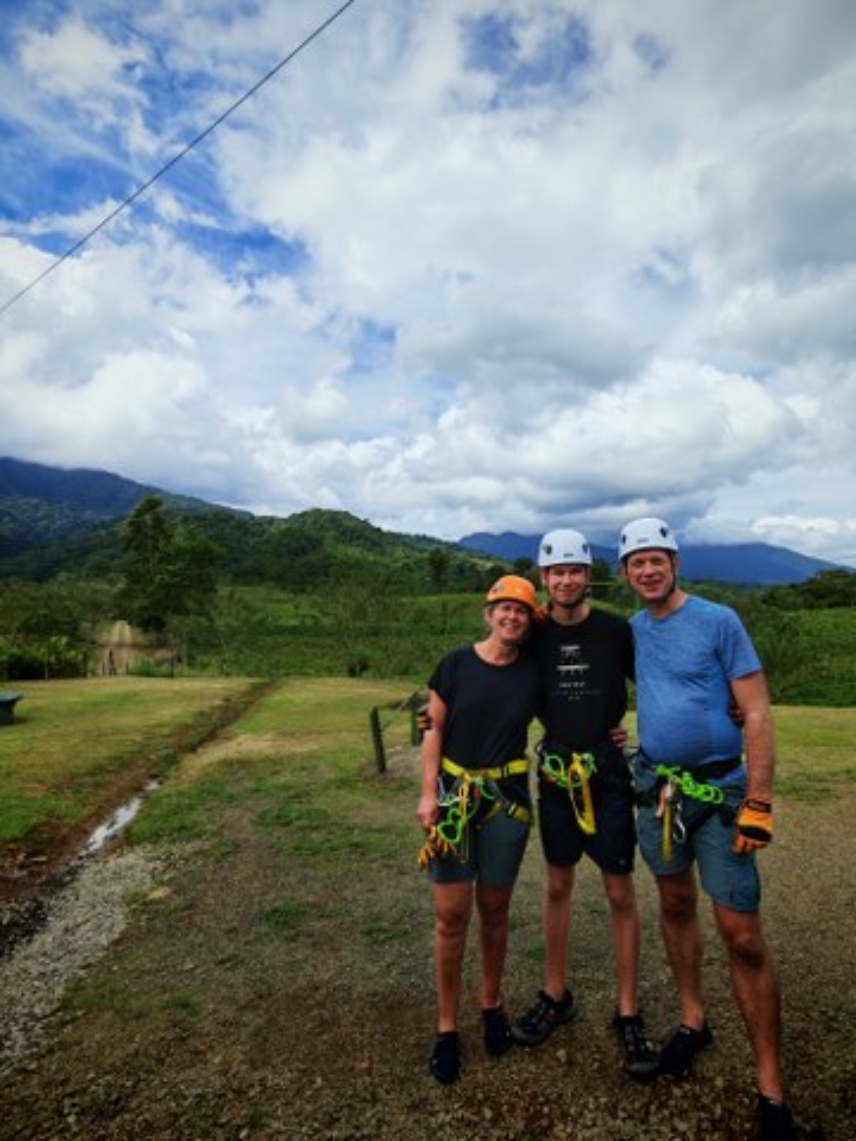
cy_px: 570
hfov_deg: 66.0
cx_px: 428
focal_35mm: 20
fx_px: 659
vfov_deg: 81.7
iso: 50
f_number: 2.2
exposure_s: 1/2200
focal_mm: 1.96
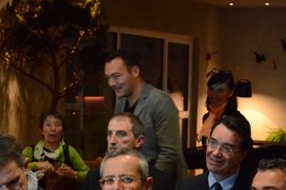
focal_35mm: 94
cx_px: 134
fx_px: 745
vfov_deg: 14.4
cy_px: 163
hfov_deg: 21.7
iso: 6400
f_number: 5.6
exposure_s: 1/50
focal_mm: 35
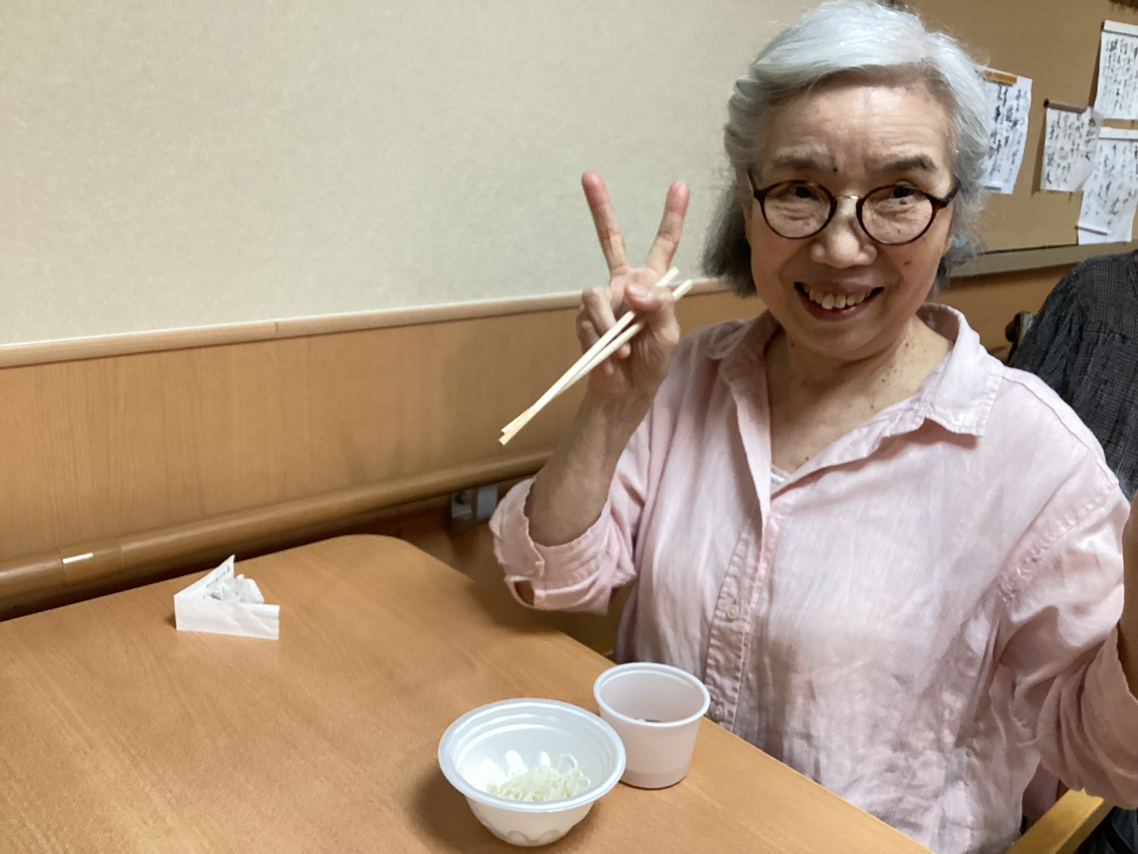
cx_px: 569
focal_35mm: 31
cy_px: 427
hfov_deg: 58.4
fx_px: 1019
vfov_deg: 45.4
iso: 200
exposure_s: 1/60
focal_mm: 3.3
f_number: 2.4
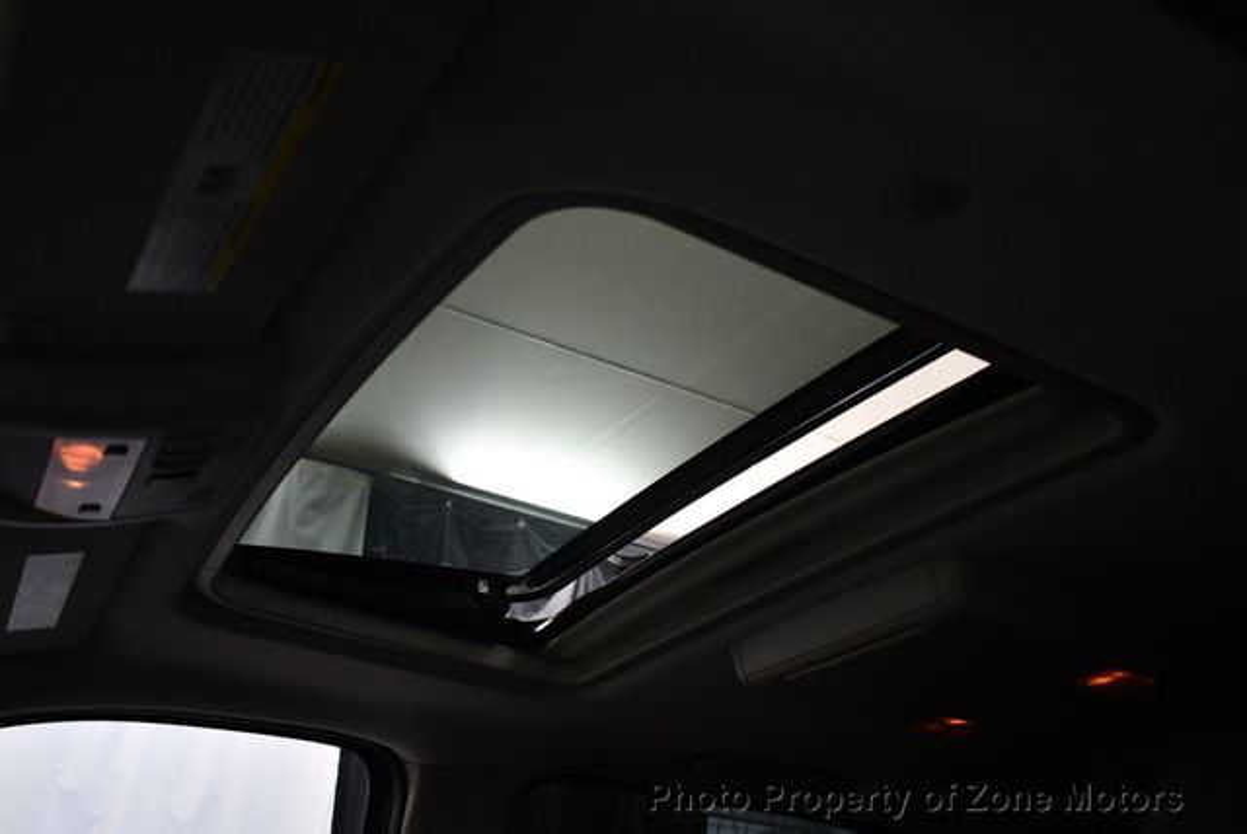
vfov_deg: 36.9
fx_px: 1248
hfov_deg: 53.1
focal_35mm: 36
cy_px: 417
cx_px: 624
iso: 800
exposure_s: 1/160
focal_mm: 18
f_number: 3.5
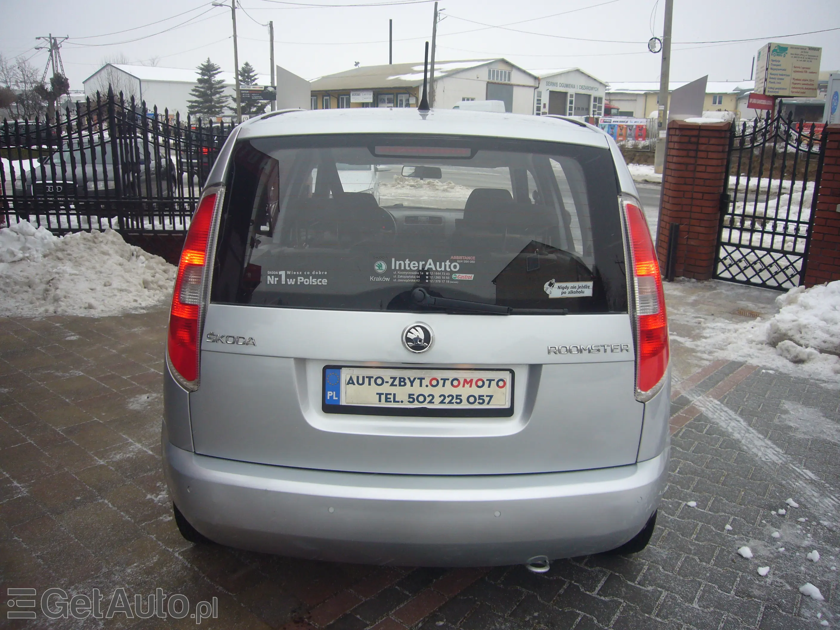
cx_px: 420
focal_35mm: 28
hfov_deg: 63.4
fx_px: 679
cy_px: 315
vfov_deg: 49.7
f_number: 2.8
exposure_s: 1/125
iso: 80
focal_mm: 4.6
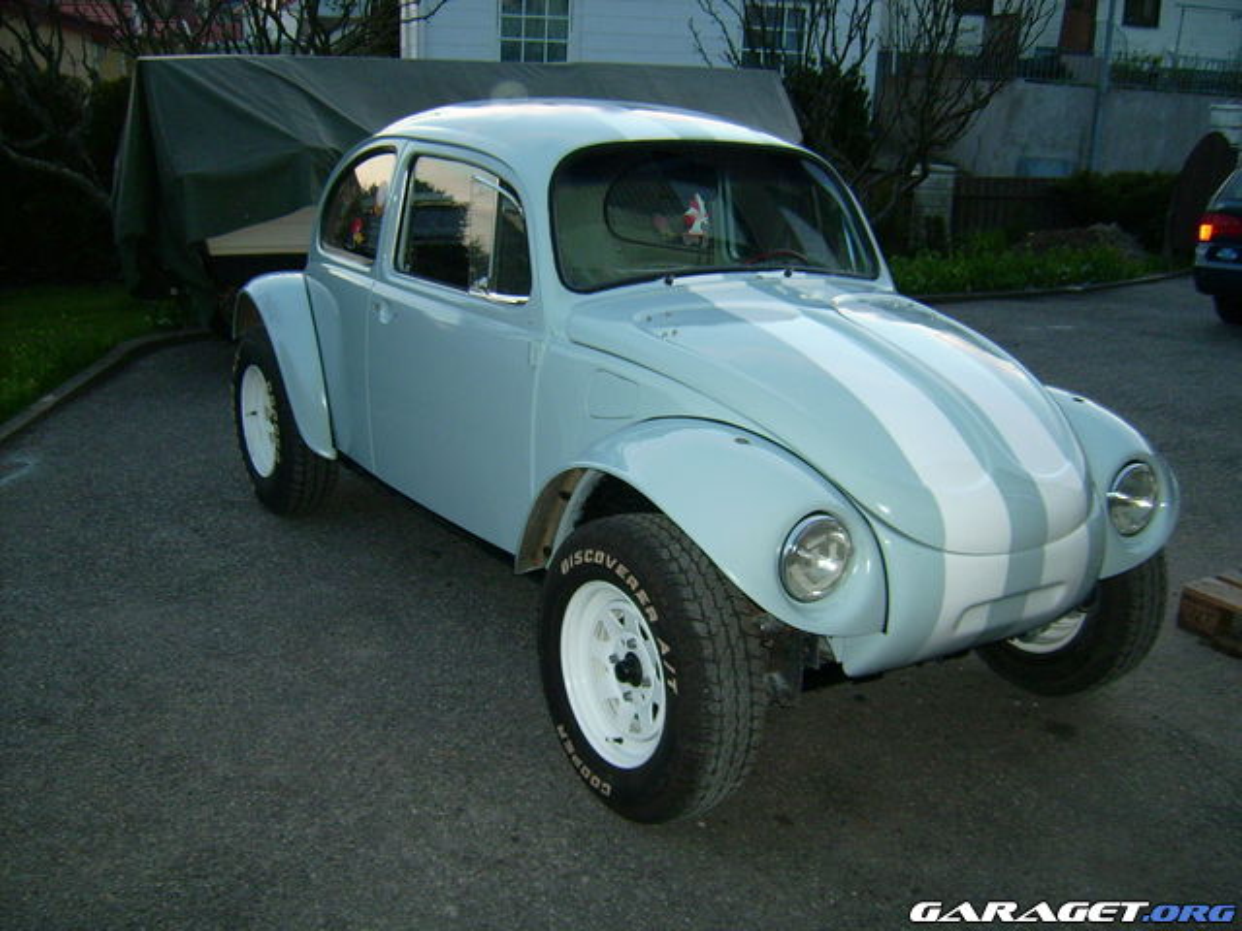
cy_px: 466
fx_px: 1256
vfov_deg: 40.7
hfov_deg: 52.6
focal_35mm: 35
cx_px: 621
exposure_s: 1/60
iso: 100
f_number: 2.8
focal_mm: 5.95
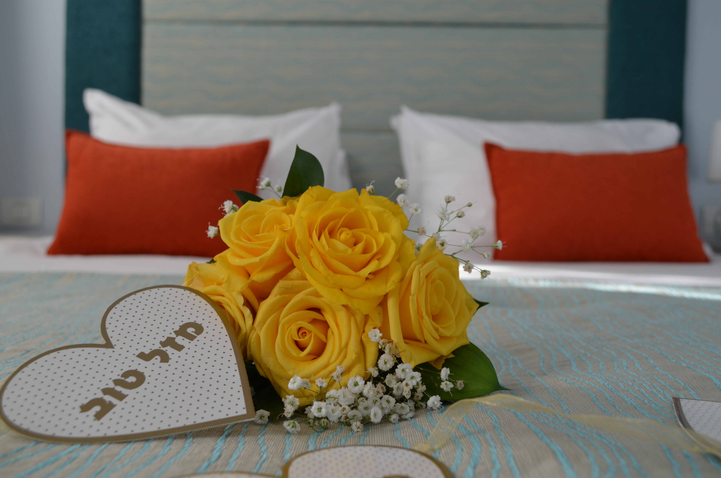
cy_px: 239
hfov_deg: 53.2
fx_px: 720
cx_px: 360
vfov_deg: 36.7
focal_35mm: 36
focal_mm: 24
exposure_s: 1/125
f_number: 5.6
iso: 360
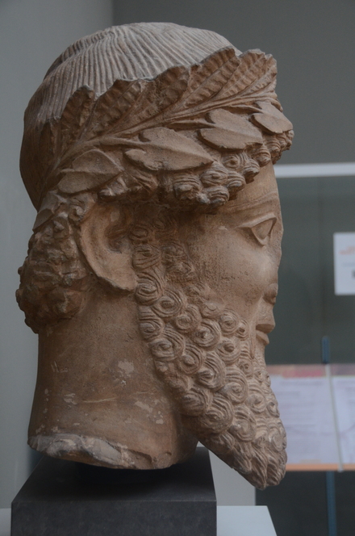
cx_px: 178
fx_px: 713
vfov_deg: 41.2
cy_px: 268
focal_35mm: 48
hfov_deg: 28.0
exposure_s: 1/50
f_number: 4.2
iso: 1000
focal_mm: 32
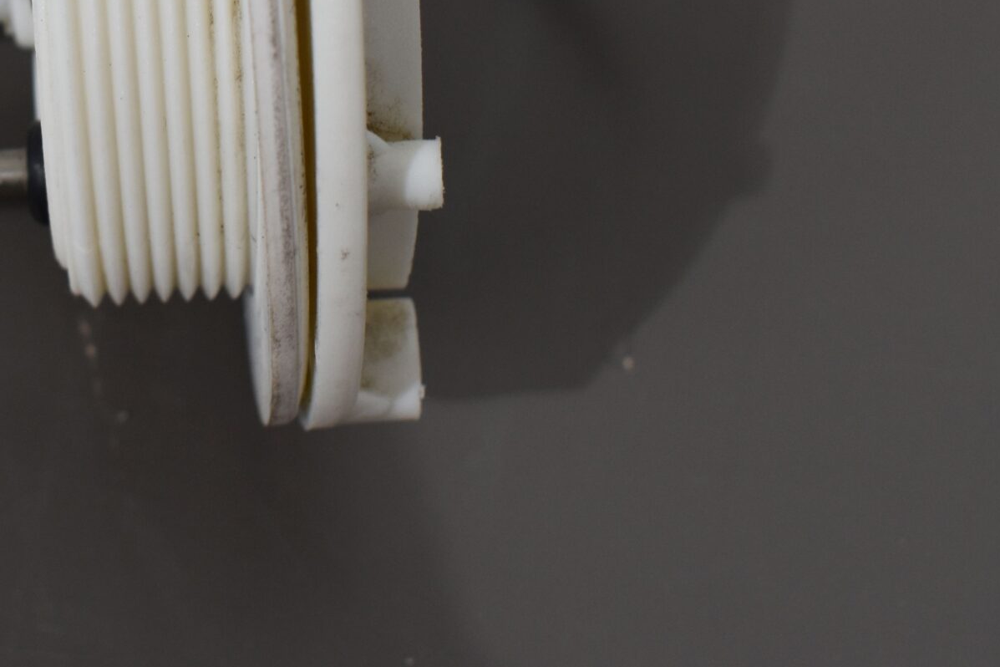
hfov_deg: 21.5
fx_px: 2585
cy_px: -45
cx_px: 147
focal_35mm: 93
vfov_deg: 14.4
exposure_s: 1/60
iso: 400
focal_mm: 29
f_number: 7.1
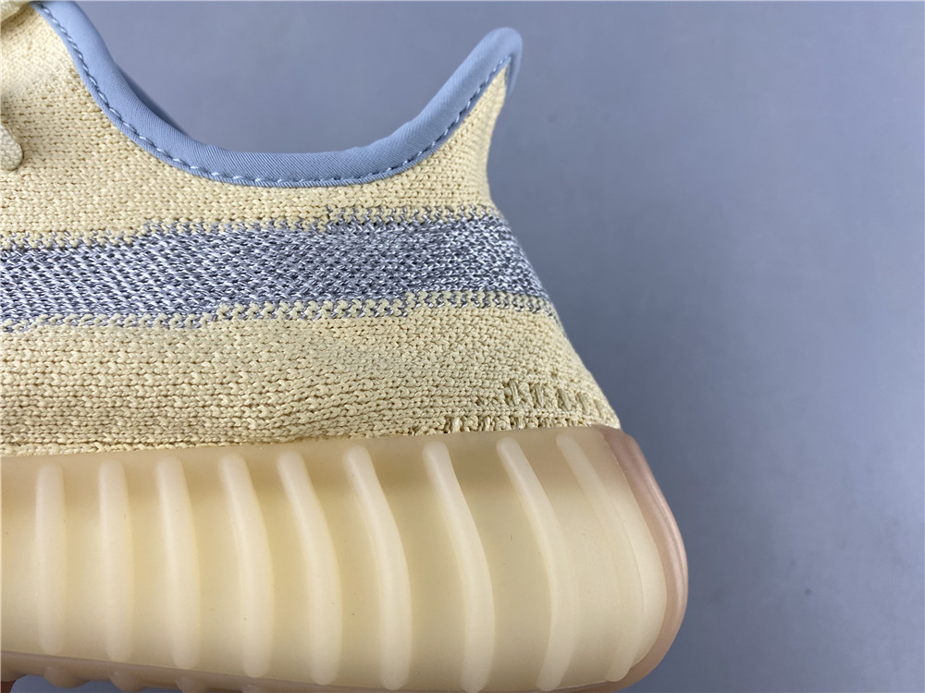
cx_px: 462
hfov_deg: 67.3
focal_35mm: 26
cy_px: 346
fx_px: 695
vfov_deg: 53.1
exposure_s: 1/100
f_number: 1.8
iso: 40
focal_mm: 4.25
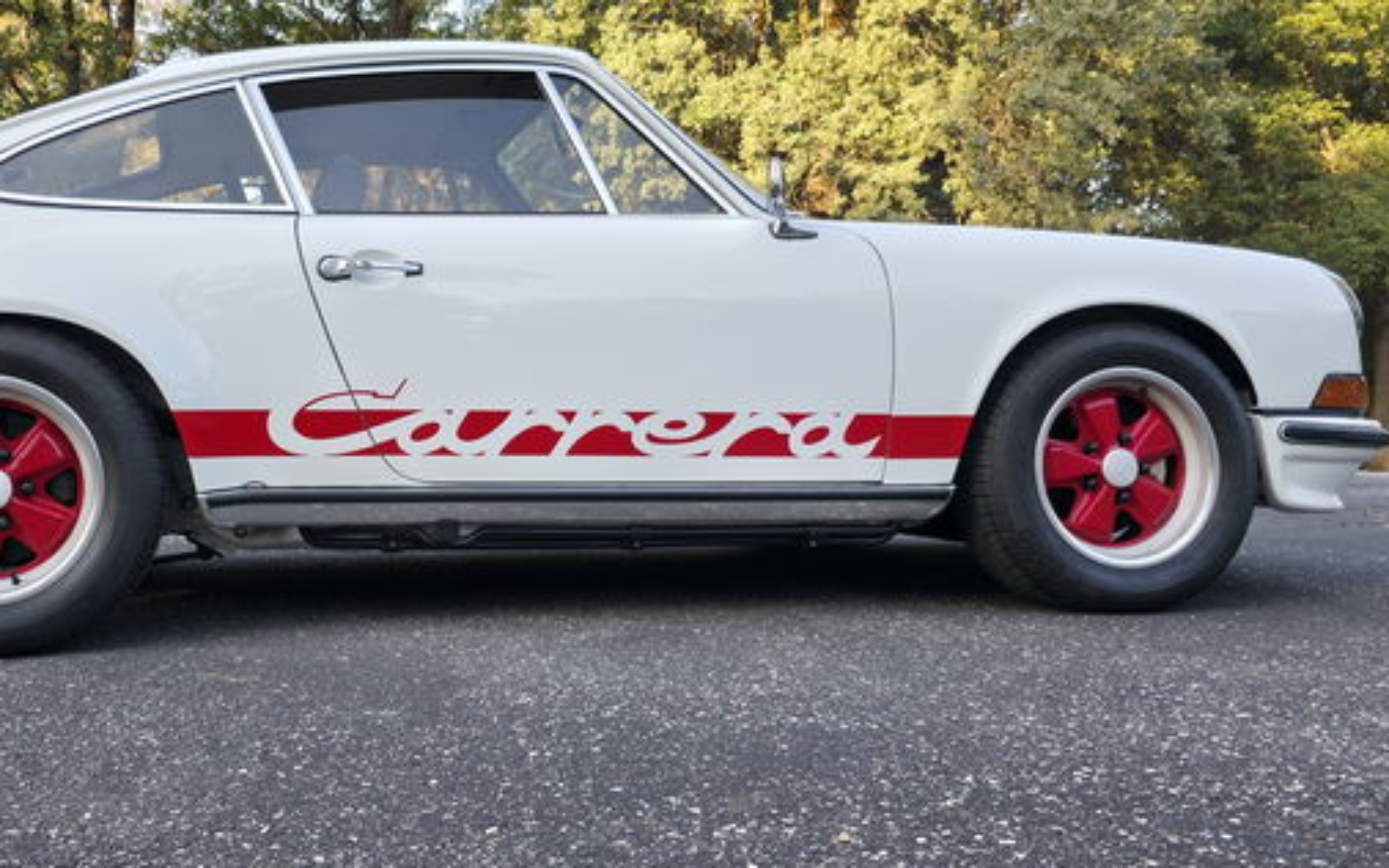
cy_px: 396
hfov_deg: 51.4
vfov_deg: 34.4
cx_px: 423
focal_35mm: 37
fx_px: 1400
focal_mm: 6.3
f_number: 1.7
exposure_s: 1/180
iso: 32
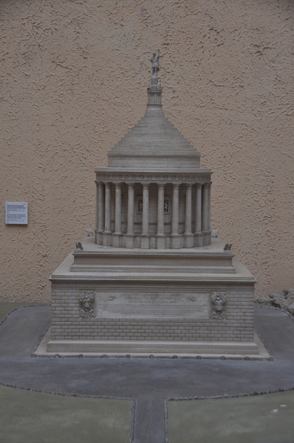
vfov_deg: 31.9
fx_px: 775
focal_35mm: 63
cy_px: 222
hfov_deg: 21.5
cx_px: 147
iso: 640
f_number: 4.5
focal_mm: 42
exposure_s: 1/60
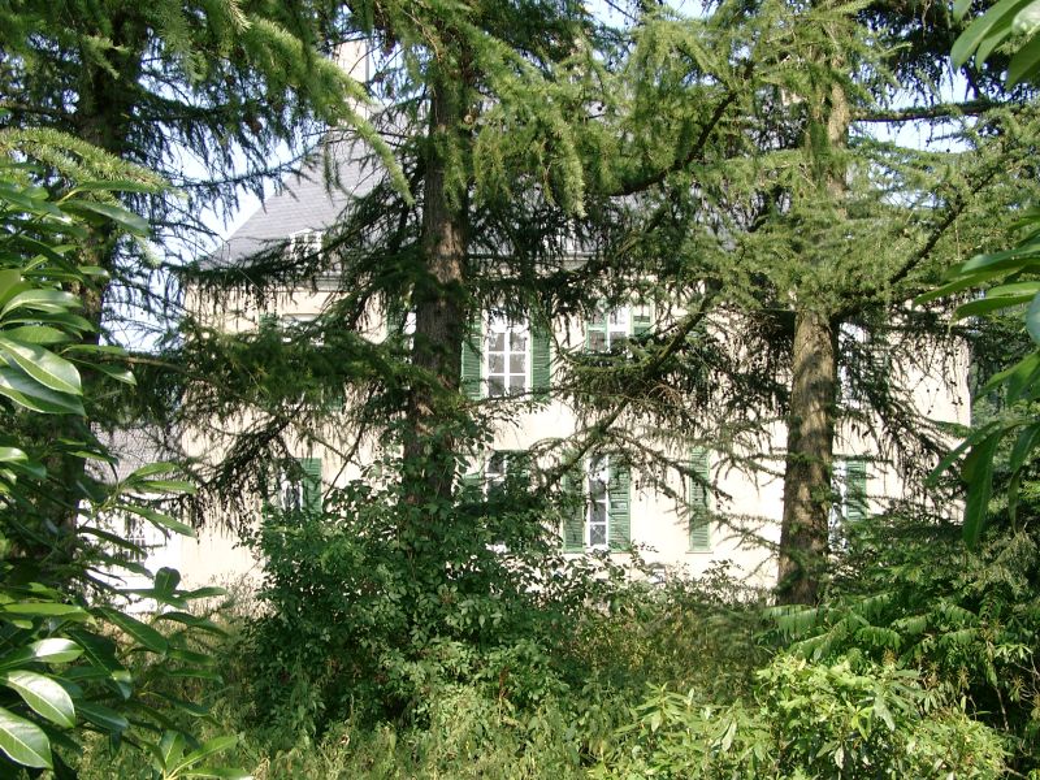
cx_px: 520
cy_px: 390
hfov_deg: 32.2
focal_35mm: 60
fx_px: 1803
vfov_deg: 24.4
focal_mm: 12.52
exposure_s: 1/186
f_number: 4
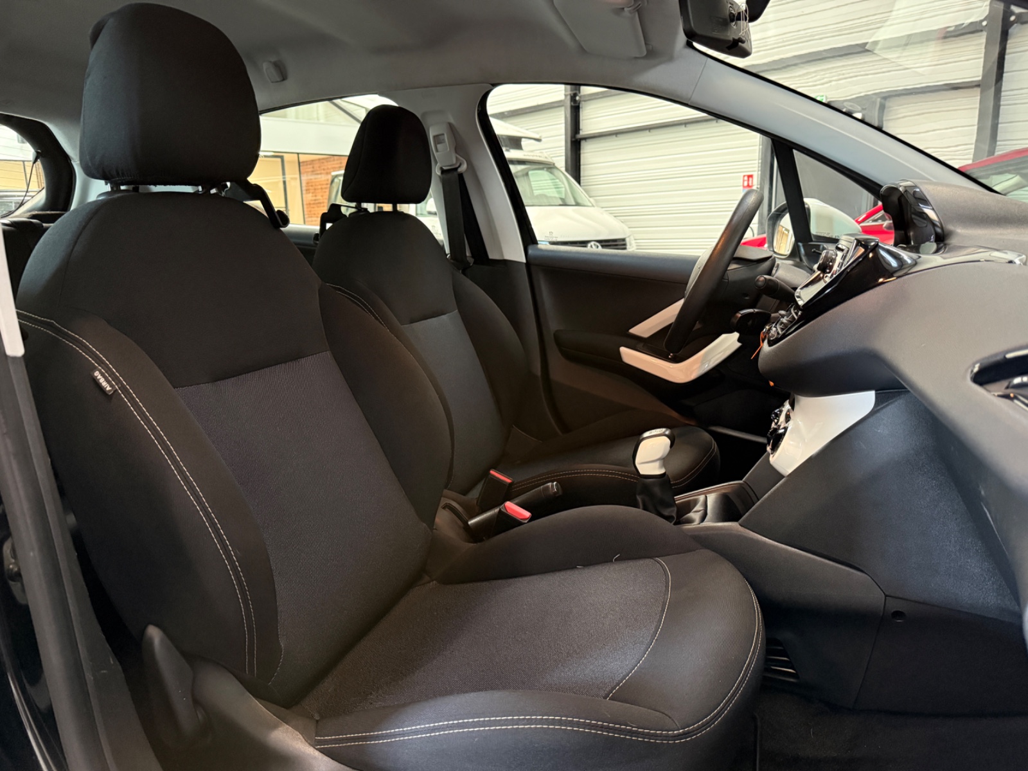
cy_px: 386
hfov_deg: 71.6
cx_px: 514
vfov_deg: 56.8
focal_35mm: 24
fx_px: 713
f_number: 1.78
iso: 800
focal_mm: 6.76
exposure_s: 1/33
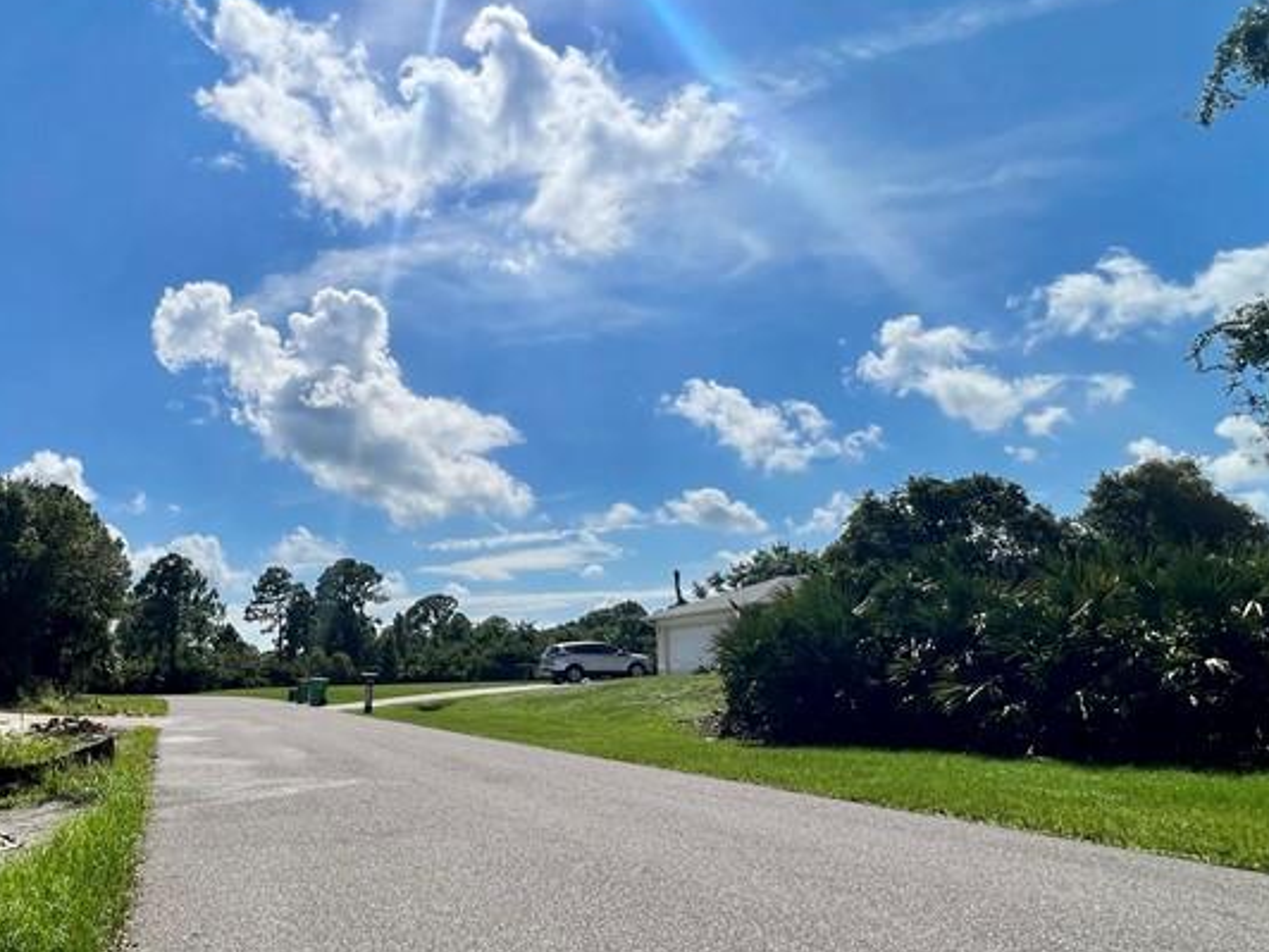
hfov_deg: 65.7
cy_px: 618
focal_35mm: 25
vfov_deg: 54.0
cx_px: 336
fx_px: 916
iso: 32
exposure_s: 1/4587
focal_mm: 1.57
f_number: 1.8
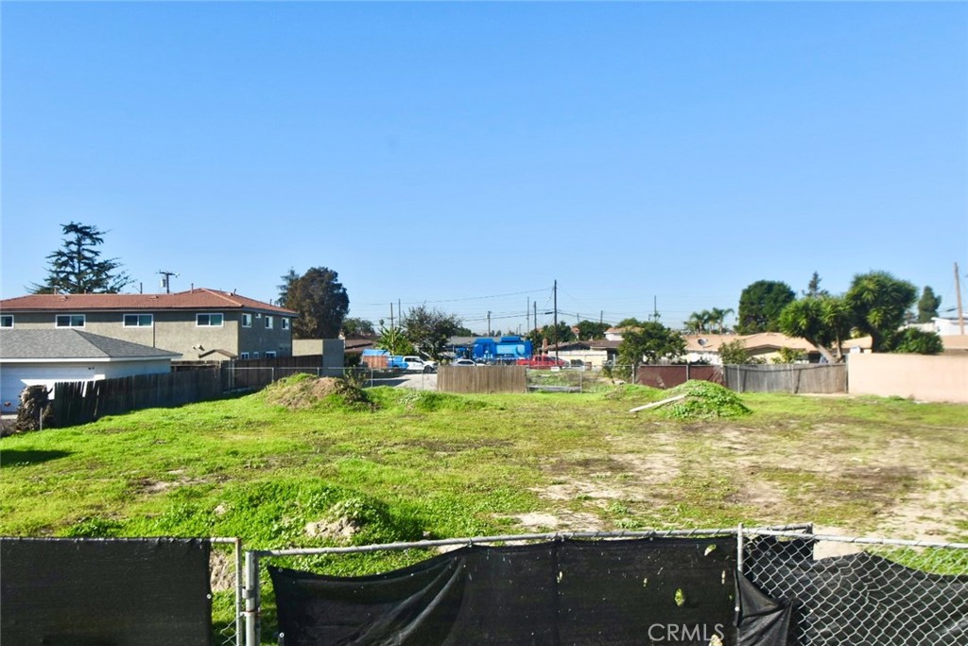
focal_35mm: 30
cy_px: 323
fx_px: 807
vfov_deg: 43.6
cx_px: 484
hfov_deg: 61.9
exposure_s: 1/400
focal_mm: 20
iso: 200
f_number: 10
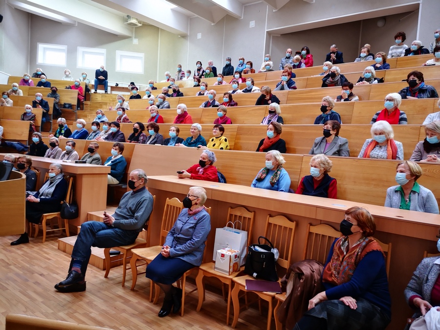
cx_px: 220
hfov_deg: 65.3
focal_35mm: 27
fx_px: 343
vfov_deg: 51.4
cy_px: 165
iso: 400
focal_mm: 3.95
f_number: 1.8
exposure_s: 1/25
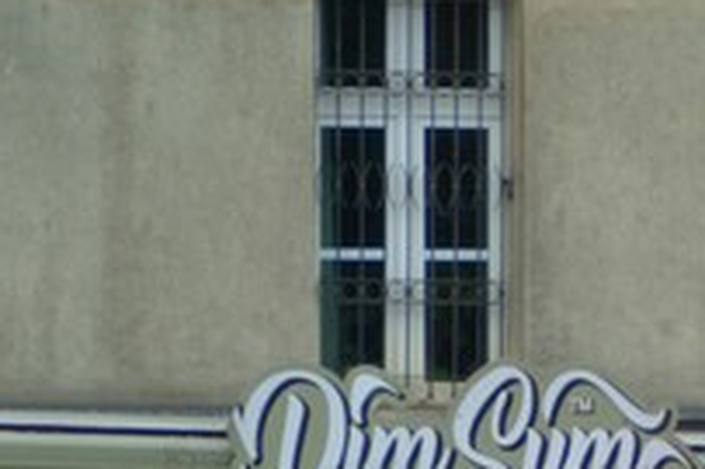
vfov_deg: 2.2
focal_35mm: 621
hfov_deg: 3.3
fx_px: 12151
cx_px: 1014
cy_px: 698
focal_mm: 105
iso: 320
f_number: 4.2
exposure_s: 1/200
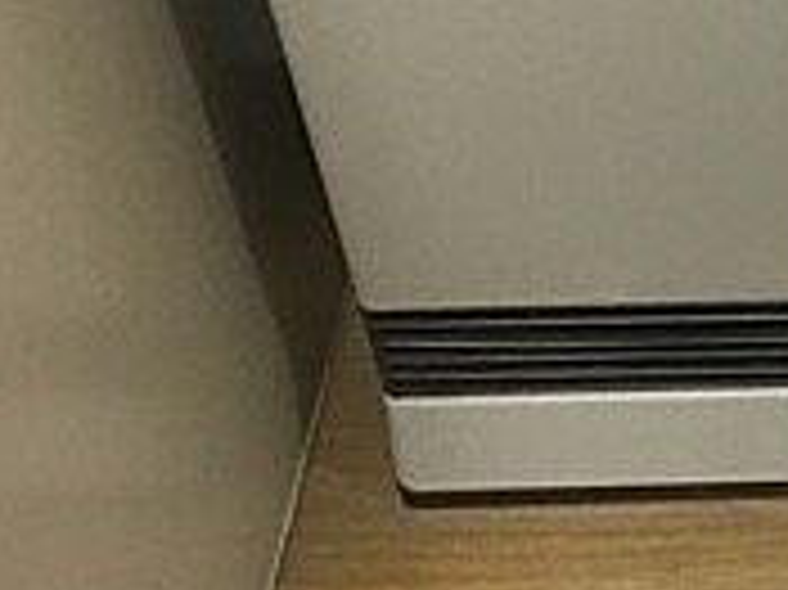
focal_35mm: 106
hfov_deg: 17.3
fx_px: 2411
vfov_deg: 13.6
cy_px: -86
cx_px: 1063
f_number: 2.2
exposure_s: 1/33
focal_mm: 4.15
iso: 160
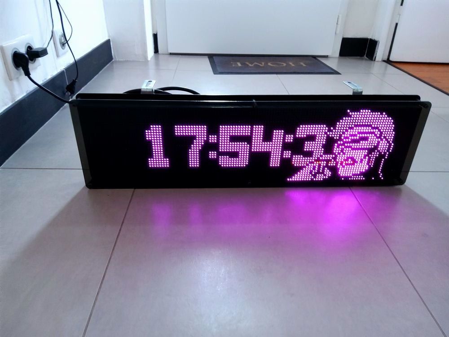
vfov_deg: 53.1
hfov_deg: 67.3
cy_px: 168
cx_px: 224
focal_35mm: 26
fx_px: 337
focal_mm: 3.08
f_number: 2
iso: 320
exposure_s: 1/25
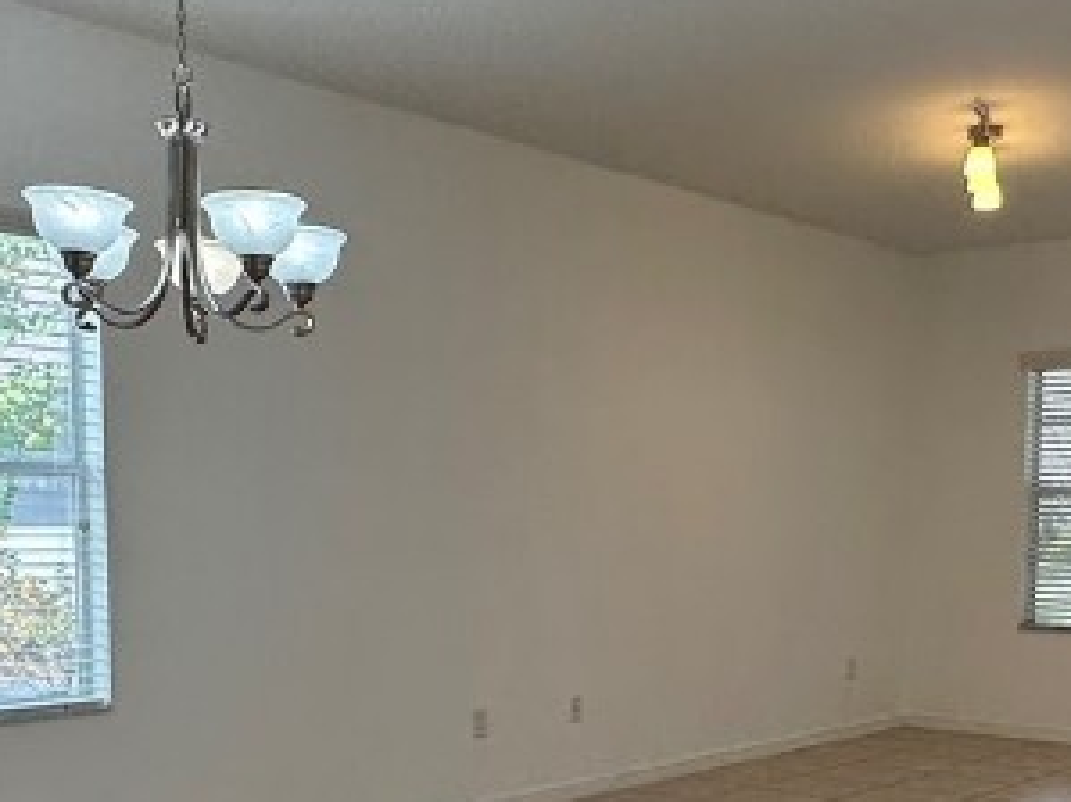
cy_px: 666
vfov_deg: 29.4
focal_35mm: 48
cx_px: 609
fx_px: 1484
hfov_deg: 39.6
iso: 64
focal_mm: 2.22
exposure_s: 1/120
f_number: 2.2
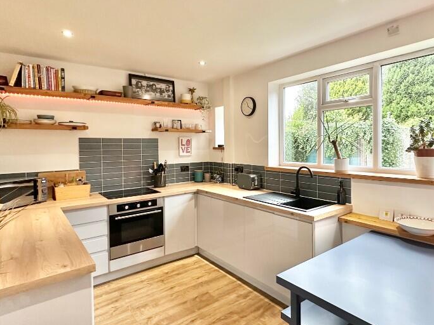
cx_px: 233
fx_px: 263
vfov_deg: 63.3
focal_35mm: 21
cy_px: 150
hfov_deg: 78.9
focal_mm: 2.22
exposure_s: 1/100
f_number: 2.2
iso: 320
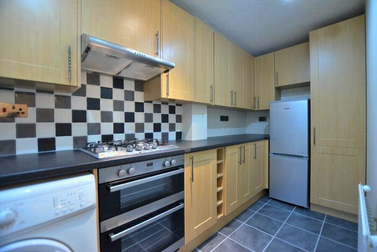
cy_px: 126
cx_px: 188
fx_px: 157
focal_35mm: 15
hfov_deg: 100.4
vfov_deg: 77.4
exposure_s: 1/100
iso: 2800
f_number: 3.5
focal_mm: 10
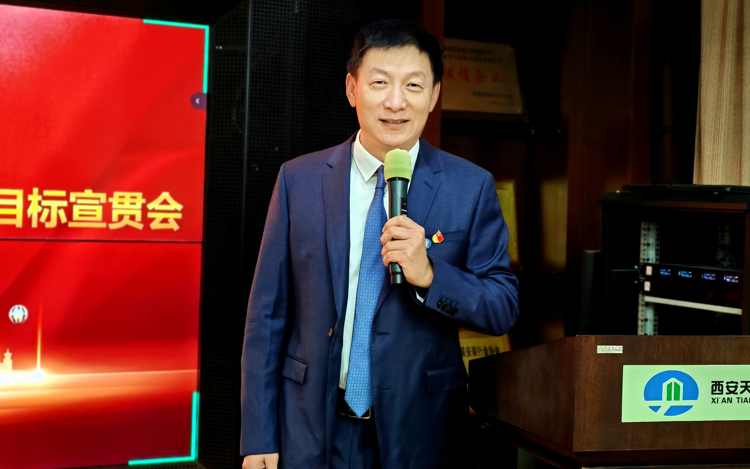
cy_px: 229
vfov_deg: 22.4
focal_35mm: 58
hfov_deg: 35.1
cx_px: 371
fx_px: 1186
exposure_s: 1/50
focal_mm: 5.52
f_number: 2.4
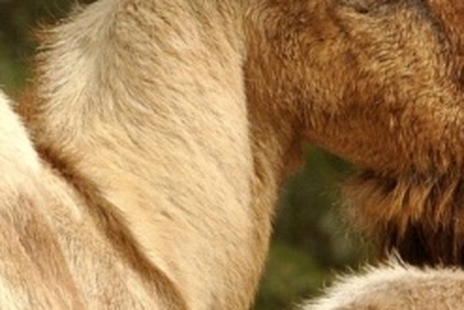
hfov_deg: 0.8
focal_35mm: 2716
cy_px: 356
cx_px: 511
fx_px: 35025
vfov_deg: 0.5
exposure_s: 1/1000
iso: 400
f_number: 11
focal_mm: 280
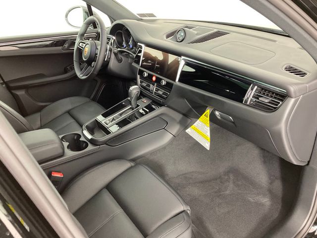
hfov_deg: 63.4
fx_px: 256
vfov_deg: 49.7
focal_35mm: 28
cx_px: 158
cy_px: 119
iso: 200
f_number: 1.8
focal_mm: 3.99
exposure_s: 1/60
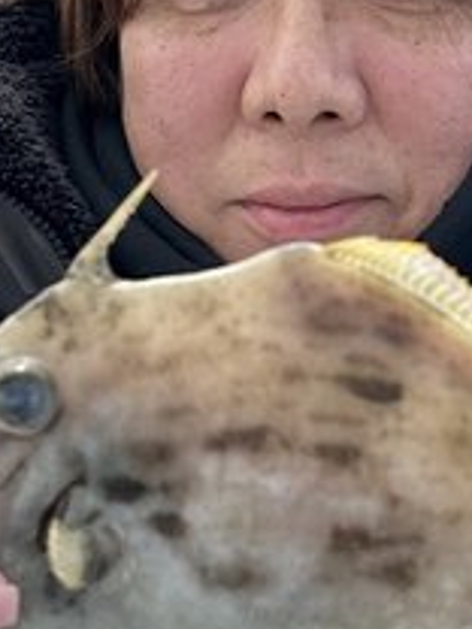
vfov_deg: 18.4
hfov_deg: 13.8
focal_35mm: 107
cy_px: 248
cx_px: 242
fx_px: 1945
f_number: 1.5
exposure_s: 1/1488
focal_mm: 5.7
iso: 50
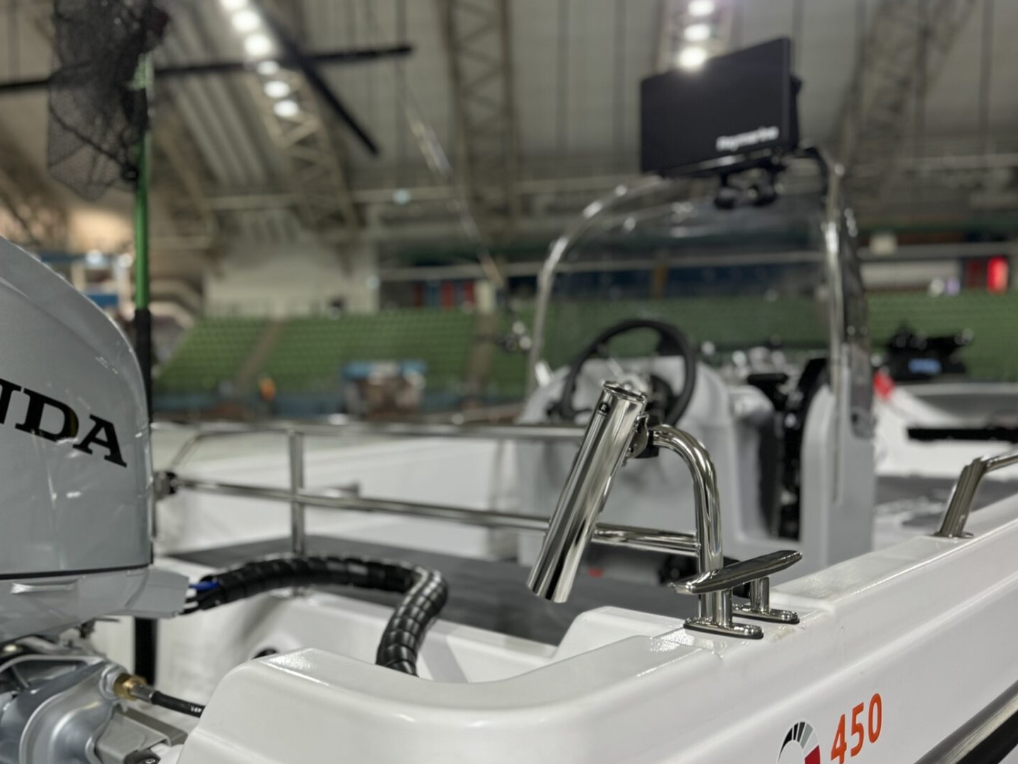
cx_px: 380
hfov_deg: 56.1
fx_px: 941
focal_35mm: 32
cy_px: 507
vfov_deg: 43.6
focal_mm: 6.76
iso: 100
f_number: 1.78
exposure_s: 1/100
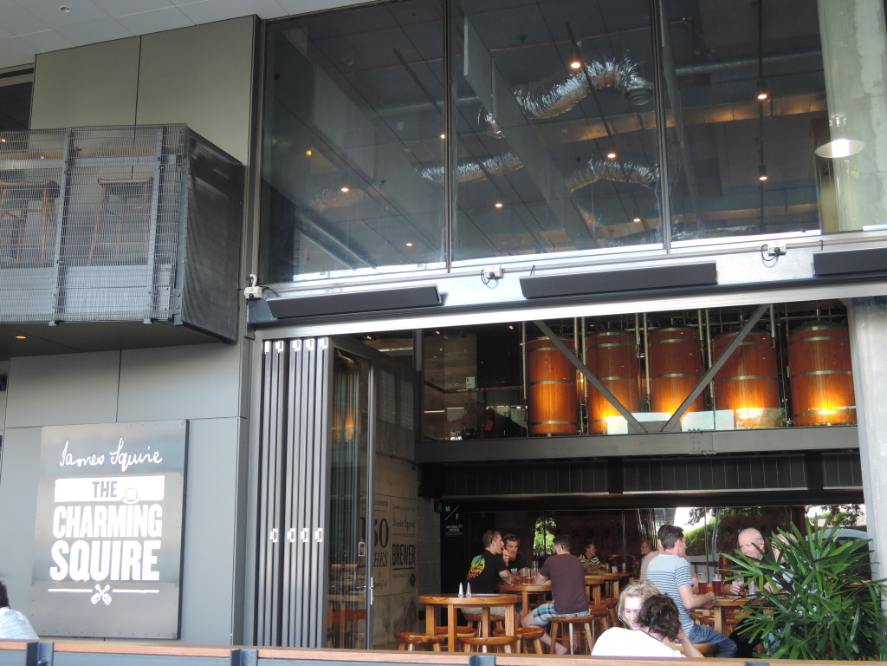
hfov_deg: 46.8
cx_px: 444
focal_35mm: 40
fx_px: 1025
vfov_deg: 36.0
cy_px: 333
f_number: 3.5
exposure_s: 1/50
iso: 220
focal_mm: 8.6
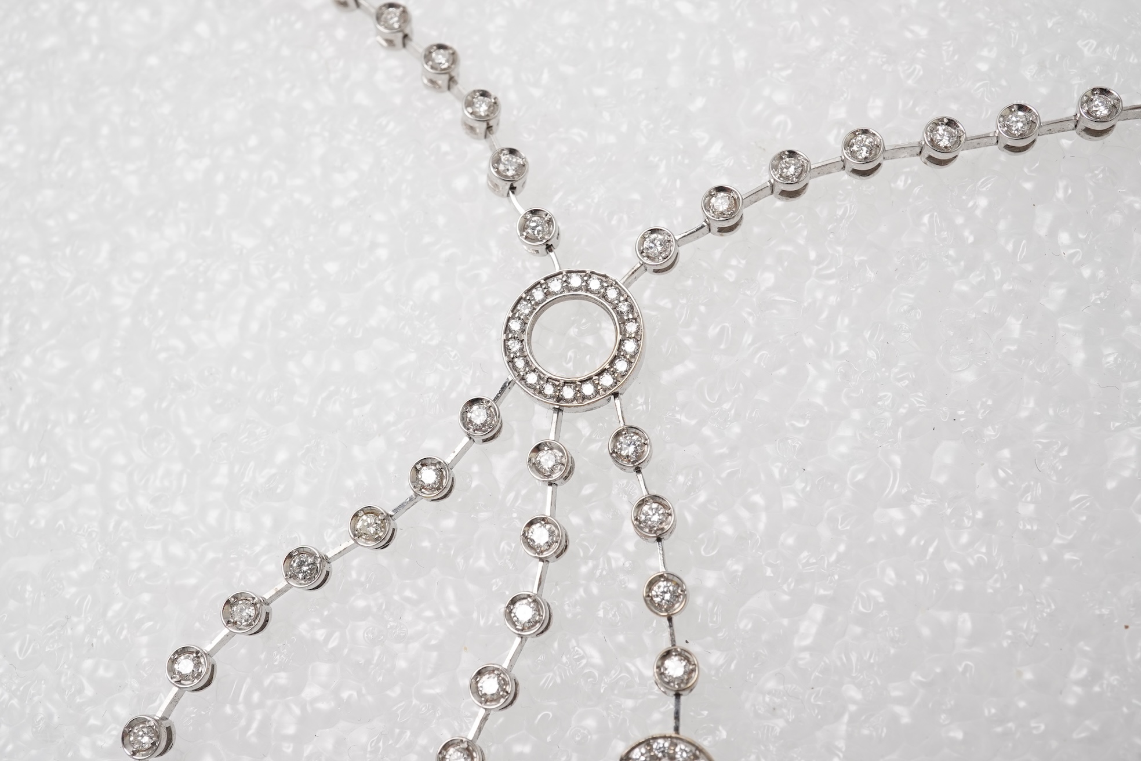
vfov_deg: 29.9
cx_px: 570
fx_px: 1426
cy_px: 380
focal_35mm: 45
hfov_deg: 43.6
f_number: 20
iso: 400
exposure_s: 1/125
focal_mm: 30
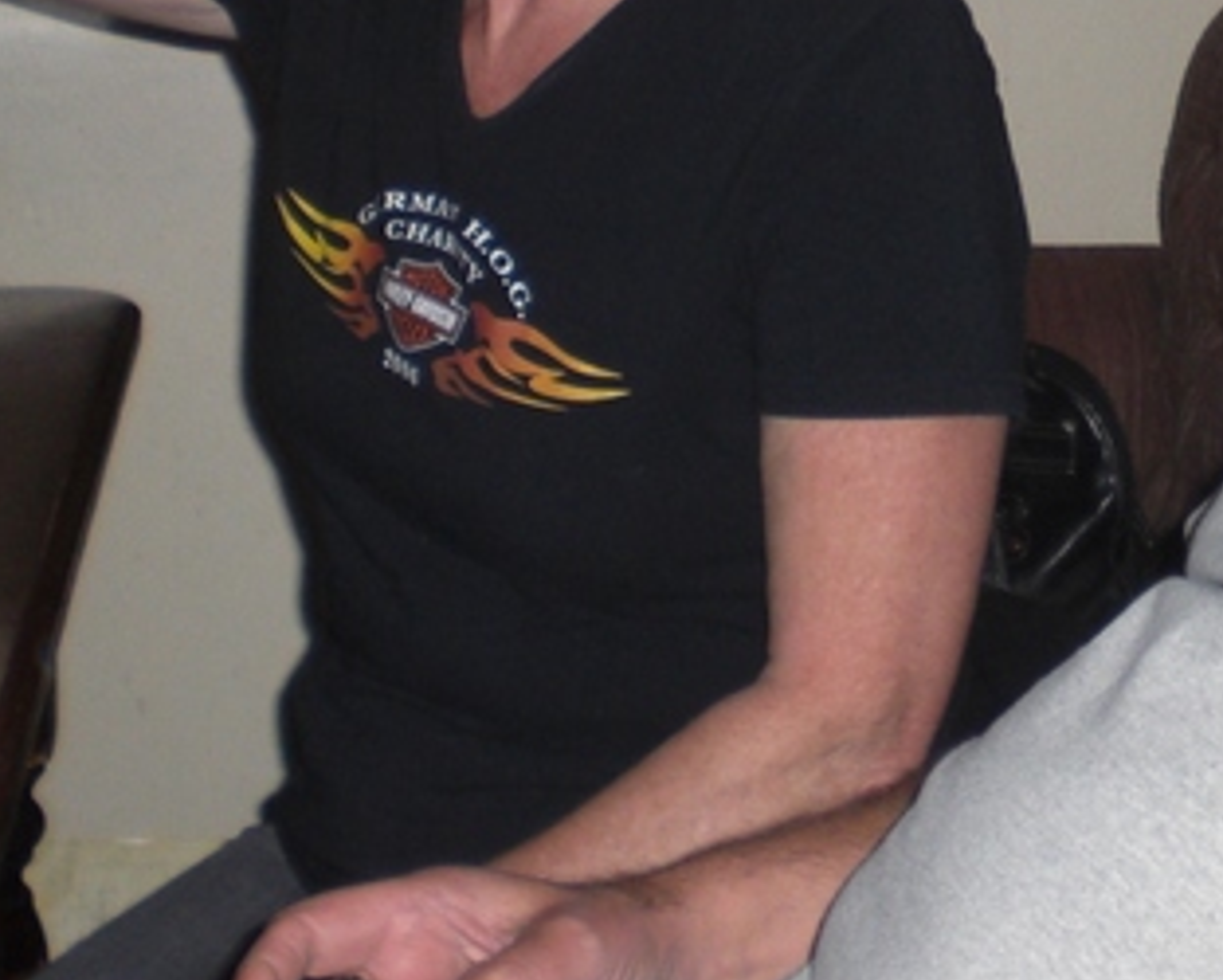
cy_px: -27
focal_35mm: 95
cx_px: 956
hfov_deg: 20.0
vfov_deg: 15.9
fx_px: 3441
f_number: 3.1
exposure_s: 1/60
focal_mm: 6.3
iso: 100
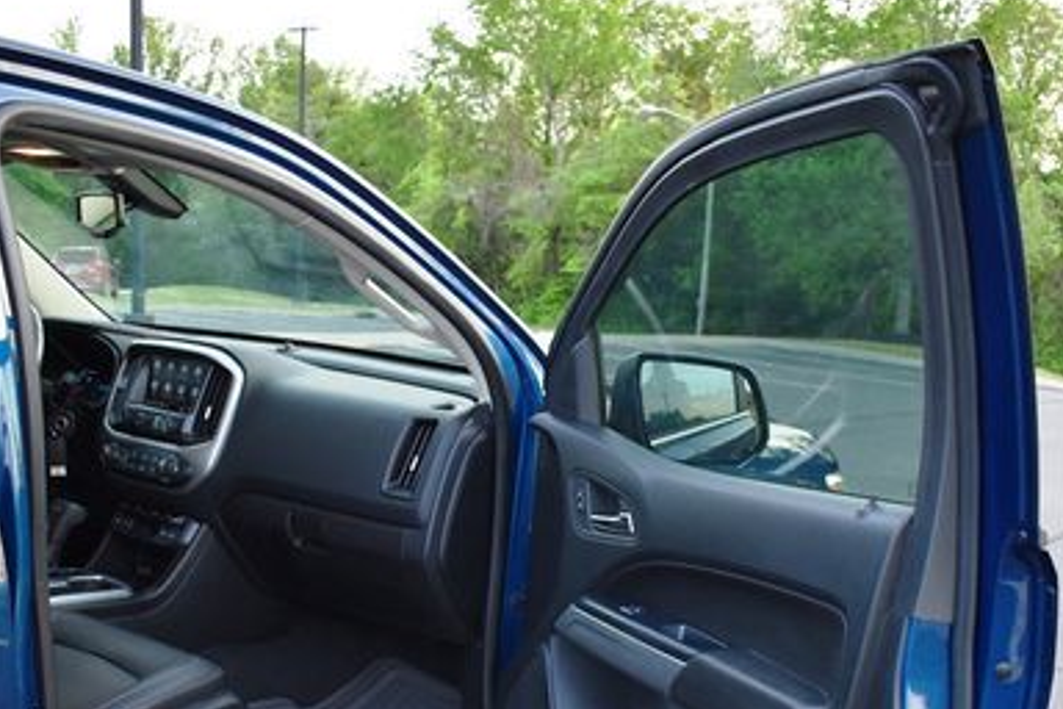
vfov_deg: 29.3
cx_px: 554
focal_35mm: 45
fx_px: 1329
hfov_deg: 43.6
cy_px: 553
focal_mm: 18
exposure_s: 1/160
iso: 800
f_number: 3.5
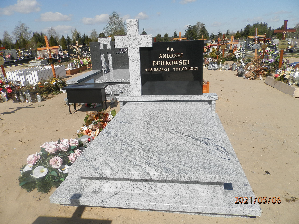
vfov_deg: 54.9
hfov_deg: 69.4
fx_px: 216
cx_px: 150
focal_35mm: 25
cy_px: 112
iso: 80
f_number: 8.7
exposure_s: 1/250
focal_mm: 4.5
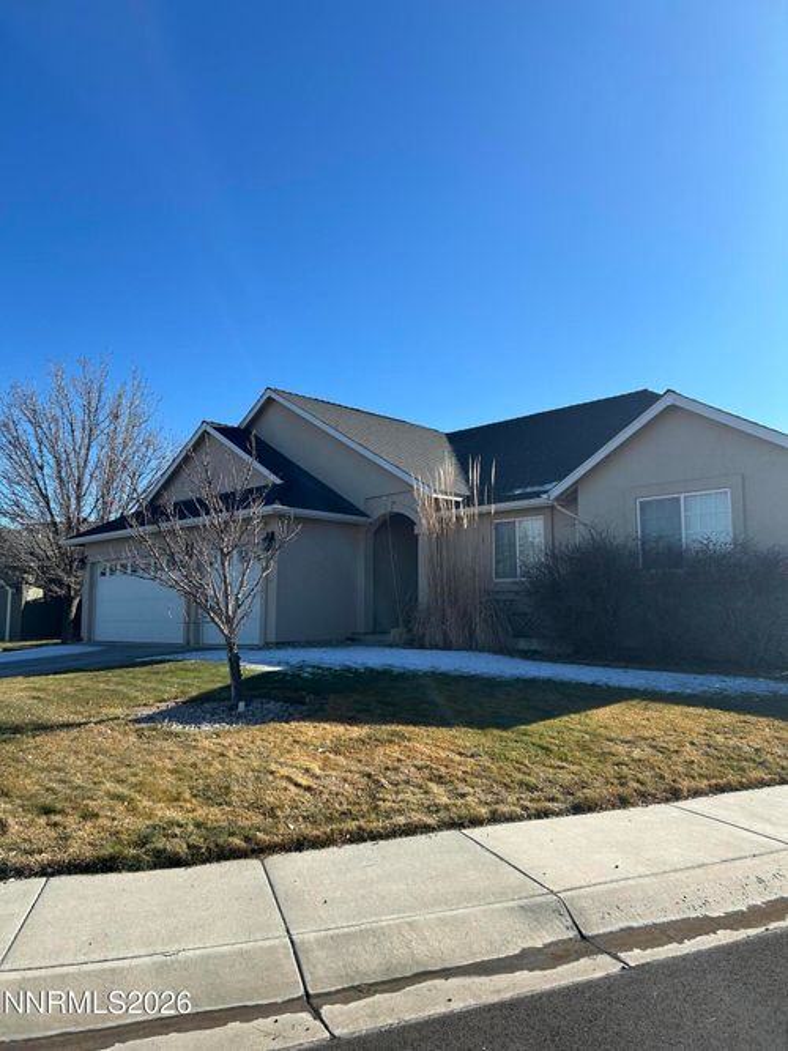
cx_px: 394
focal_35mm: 26
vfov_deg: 67.3
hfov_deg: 53.0
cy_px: 526
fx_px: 789
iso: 50
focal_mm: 5.7
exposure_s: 1/3571
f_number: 1.5
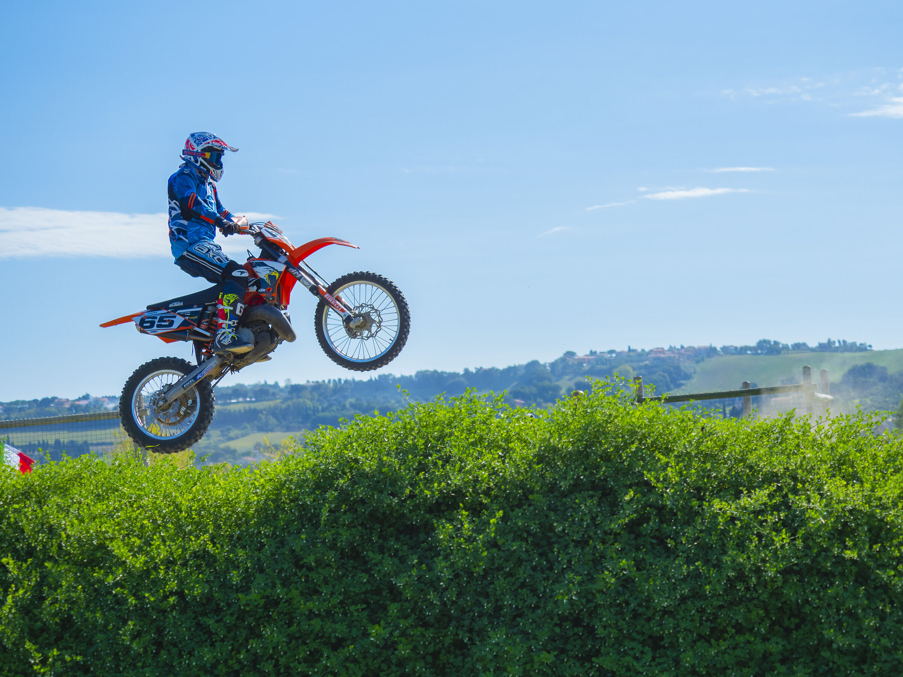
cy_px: 338
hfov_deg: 24.4
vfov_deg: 18.4
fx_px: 2087
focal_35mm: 80
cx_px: 452
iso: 200
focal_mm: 40
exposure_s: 1/3200
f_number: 2.8
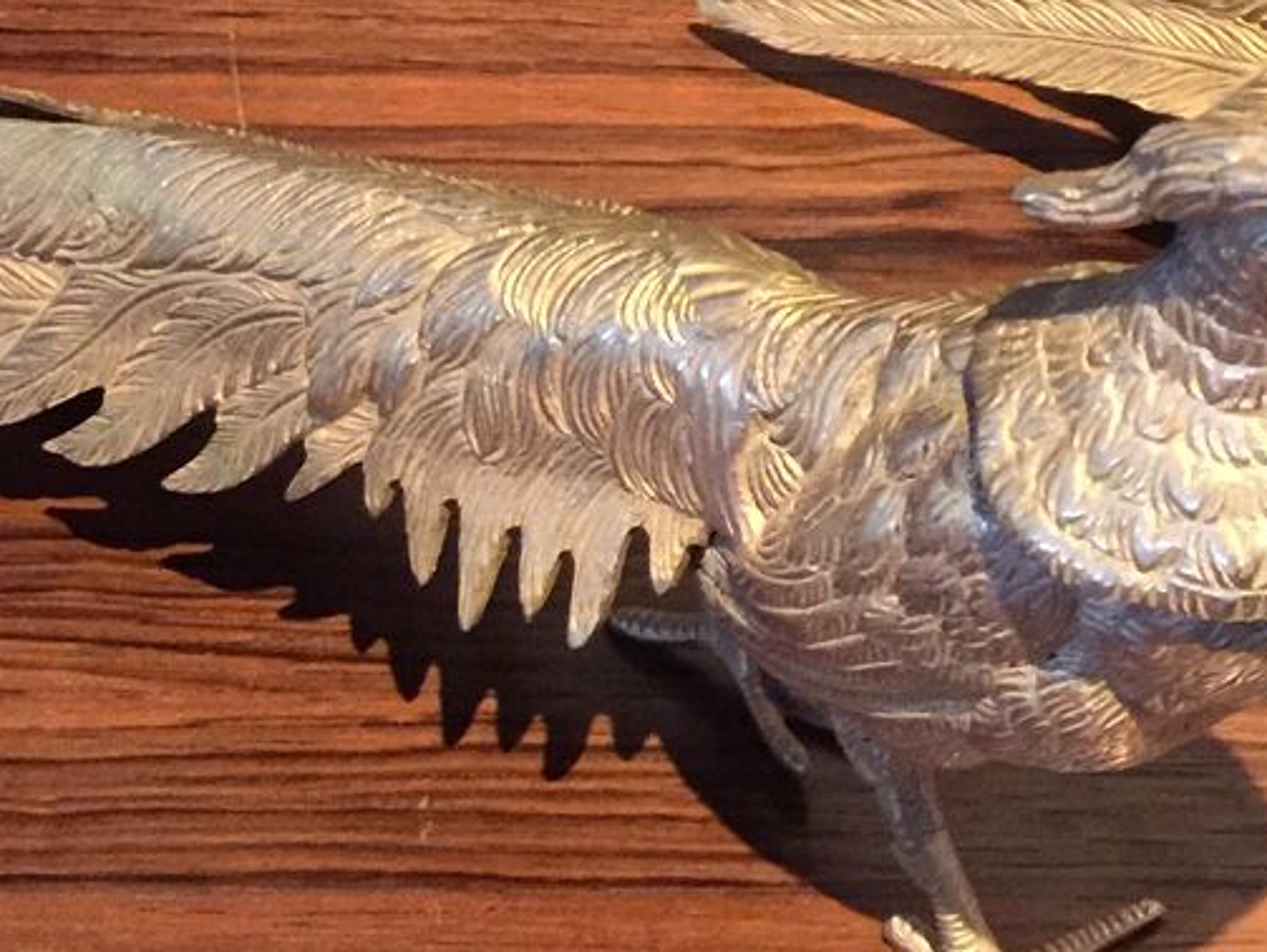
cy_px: 38
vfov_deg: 15.5
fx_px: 3443
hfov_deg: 20.4
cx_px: 1184
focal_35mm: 94
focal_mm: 4.15
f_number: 2.2
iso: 160
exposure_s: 1/8
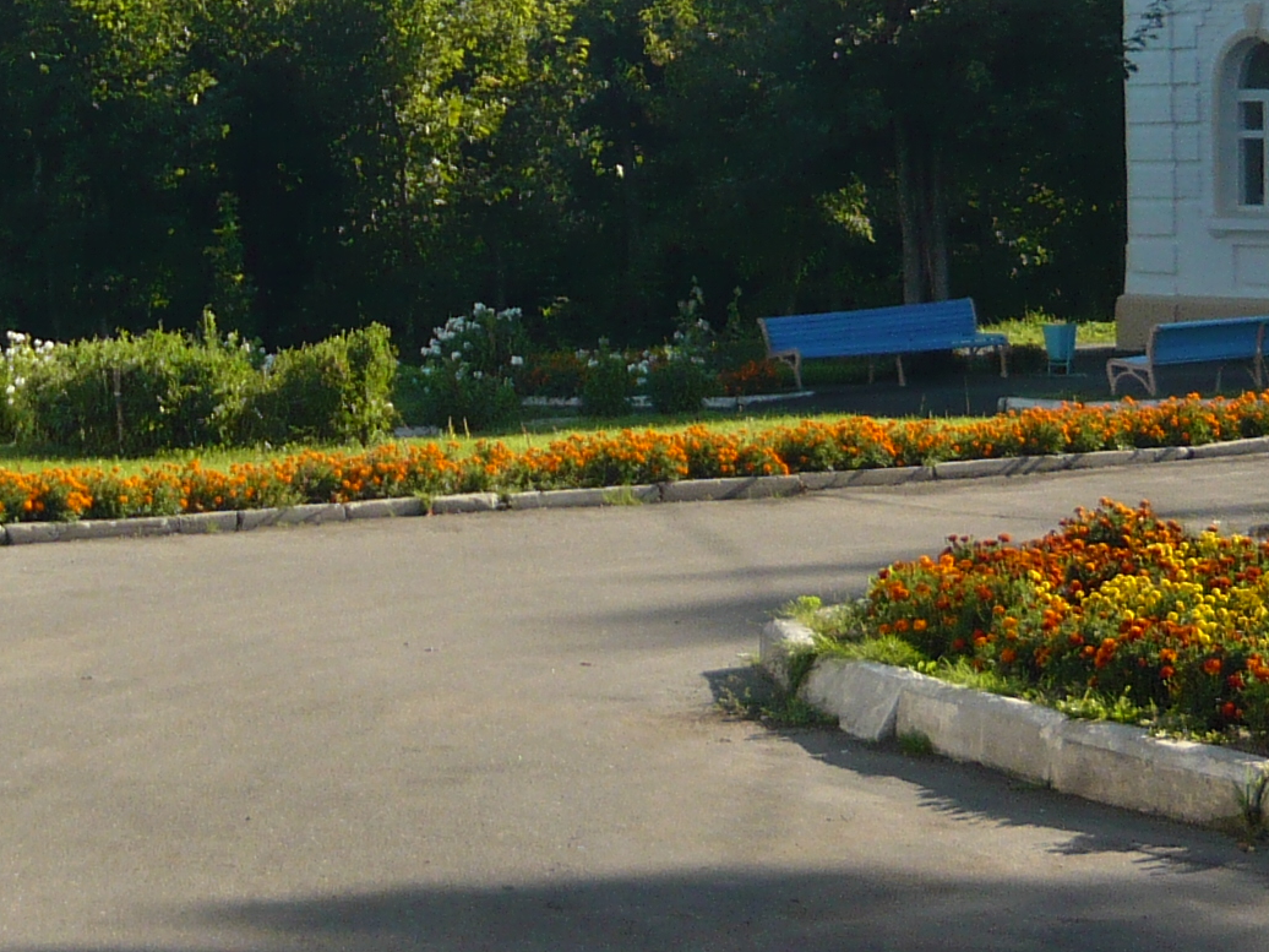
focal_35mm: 104
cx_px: 149
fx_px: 3813
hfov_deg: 18.6
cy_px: 120
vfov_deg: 14.1
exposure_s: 1/125
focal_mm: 5.5
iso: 100
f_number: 8
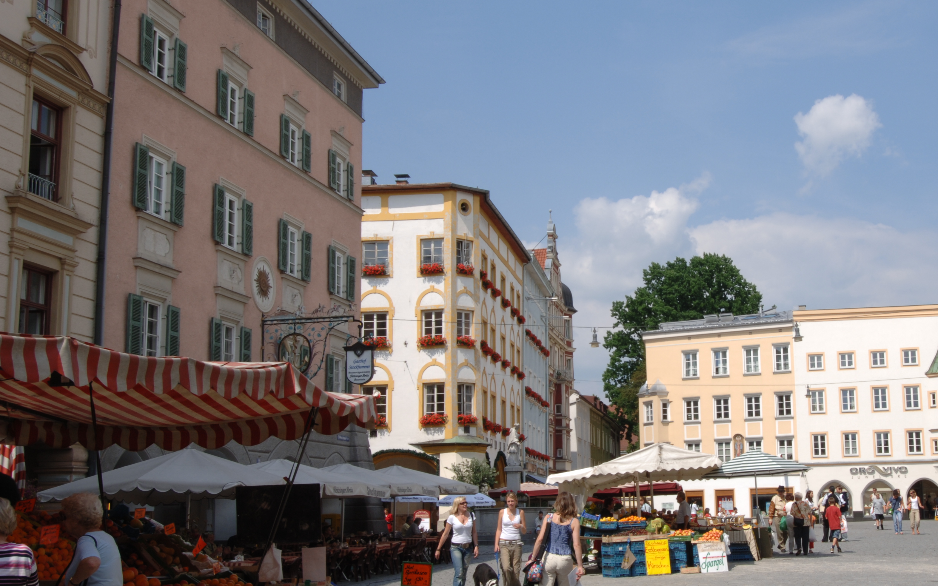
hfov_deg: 39.8
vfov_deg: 25.8
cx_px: 633
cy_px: 318
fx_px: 1278
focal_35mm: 50
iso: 100
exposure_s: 1/60
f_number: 18
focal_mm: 24
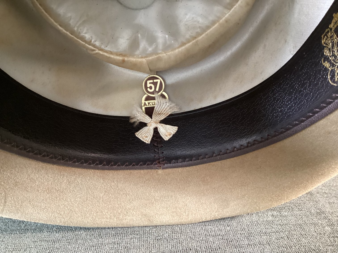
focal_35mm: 31
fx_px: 303
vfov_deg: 45.4
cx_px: 169
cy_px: 126
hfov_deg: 58.3
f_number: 2.4
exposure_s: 1/33
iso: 320
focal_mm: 3.3
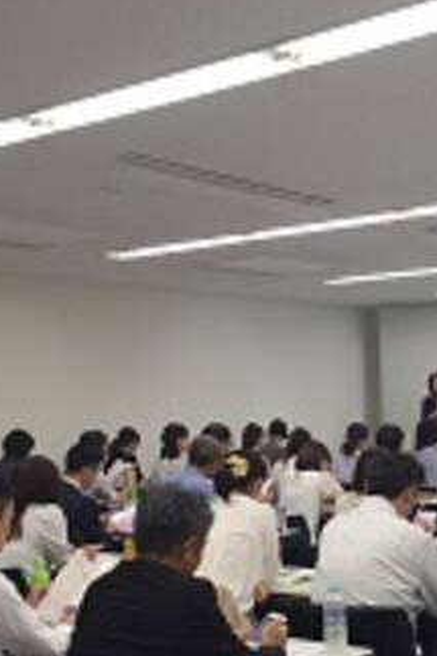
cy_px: 400
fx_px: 1021
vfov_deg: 35.5
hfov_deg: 23.9
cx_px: 335
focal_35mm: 56
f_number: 2.2
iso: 50
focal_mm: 4.15
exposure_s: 1/120
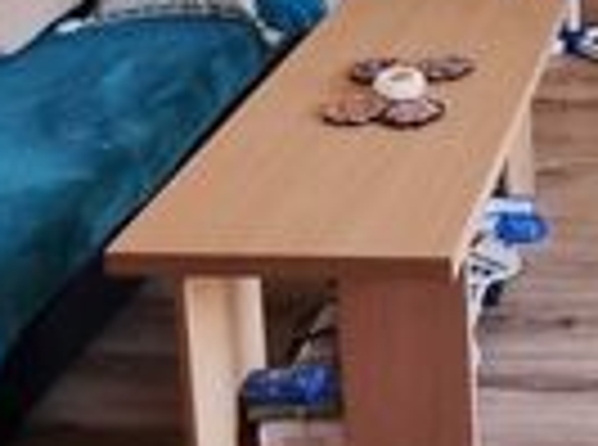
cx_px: 681
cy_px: -248
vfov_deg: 18.5
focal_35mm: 69
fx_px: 1189
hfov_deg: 25.8
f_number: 2.2
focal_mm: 2.2
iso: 80
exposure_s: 1/50
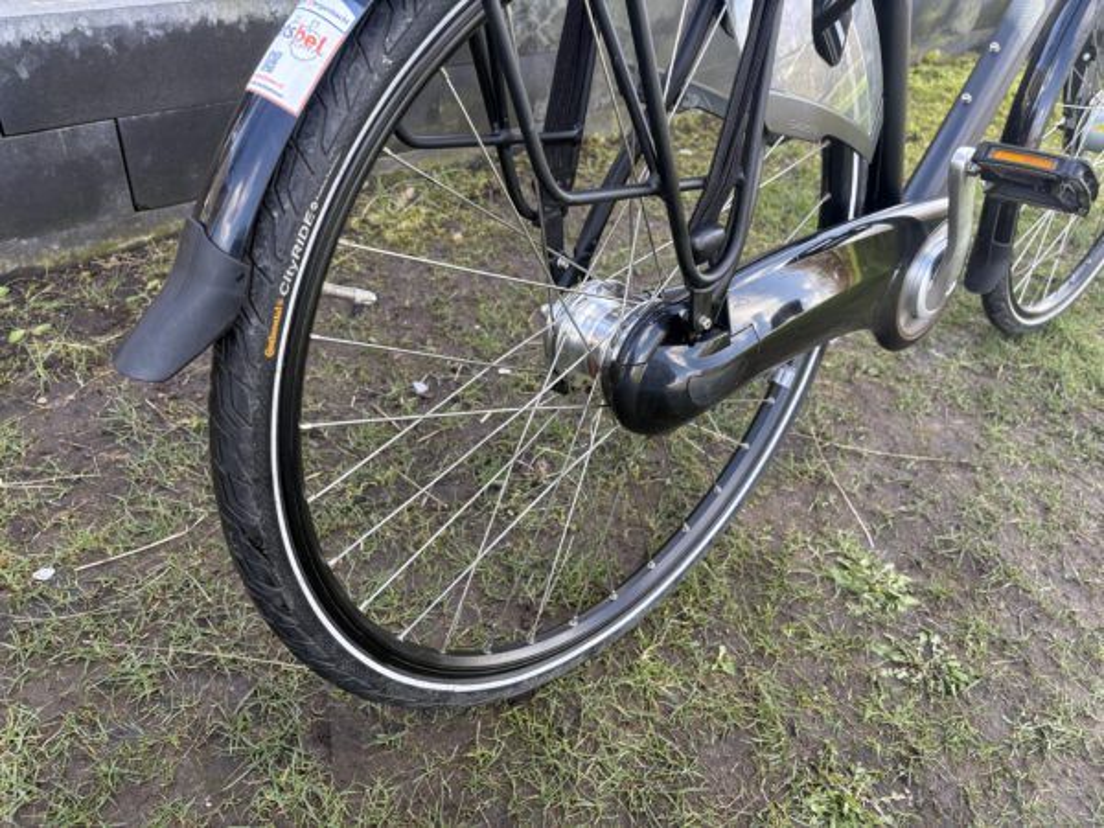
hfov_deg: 67.3
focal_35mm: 26
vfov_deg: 53.1
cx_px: 552
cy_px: 414
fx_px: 829
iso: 64
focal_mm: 5.96
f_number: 1.6
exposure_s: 1/211
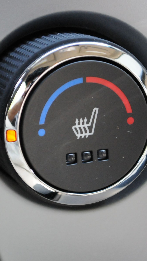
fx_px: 1004
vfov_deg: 14.8
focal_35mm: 145
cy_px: 117
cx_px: 84
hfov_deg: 8.4
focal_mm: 55
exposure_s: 1/100
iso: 2000
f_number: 5.6
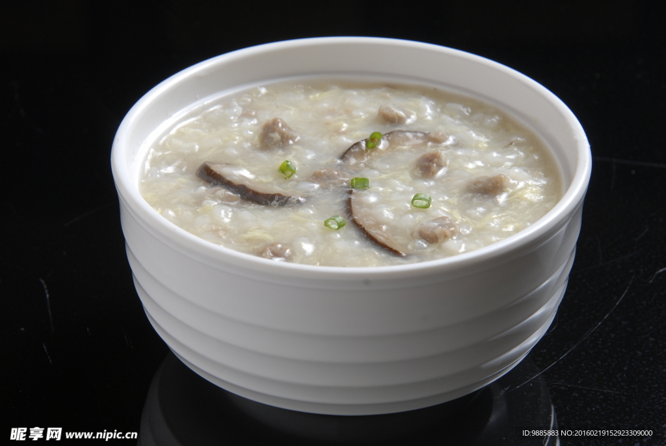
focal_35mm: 128
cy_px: 223
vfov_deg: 10.8
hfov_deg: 16.1
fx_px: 2361
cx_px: 333
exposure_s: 1/125
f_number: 13
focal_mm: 85
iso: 200
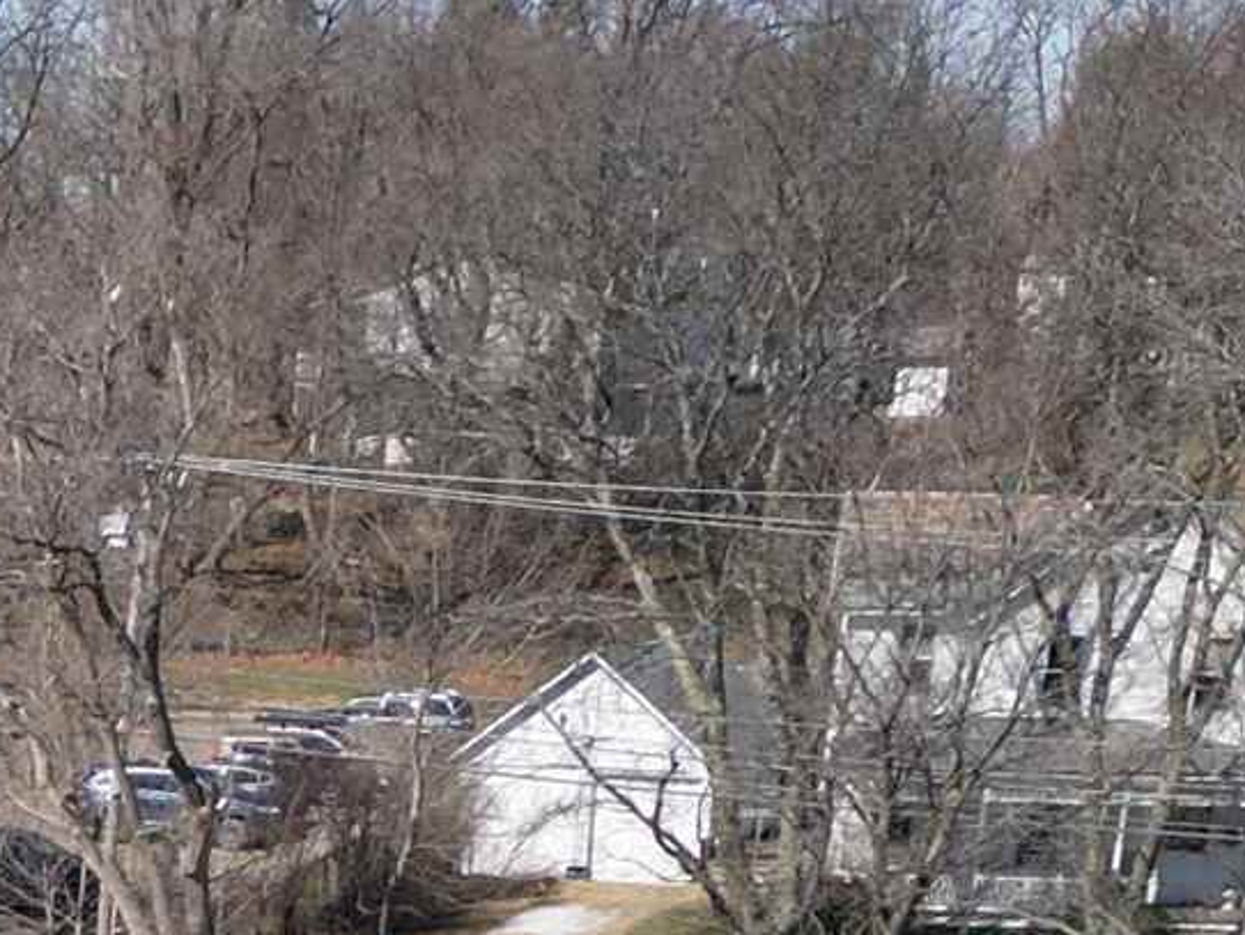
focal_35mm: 136
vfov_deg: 9.9
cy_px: 2056
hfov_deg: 13.1
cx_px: -1020
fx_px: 4894
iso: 140
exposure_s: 1/3200
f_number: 1.7
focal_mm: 6.72
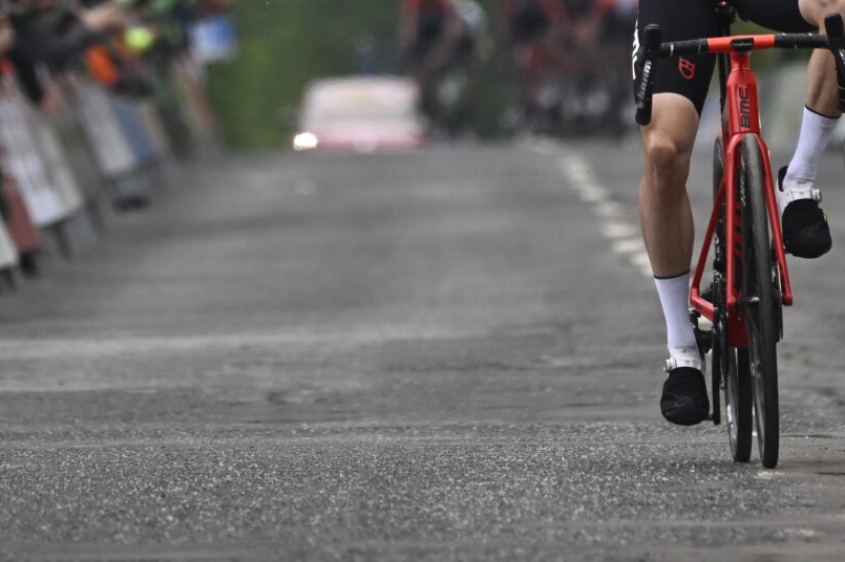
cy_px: -229
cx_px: 350
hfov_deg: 2.0
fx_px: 24634
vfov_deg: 1.3
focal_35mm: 1050
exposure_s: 1/1250
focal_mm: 330
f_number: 5.3
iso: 800
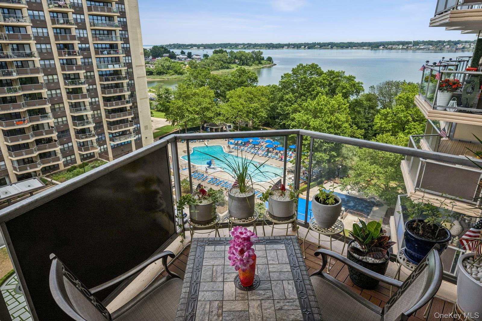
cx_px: 241
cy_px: 160
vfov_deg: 59.4
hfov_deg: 81.2
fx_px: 281
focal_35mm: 21
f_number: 8
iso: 200
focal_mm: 14
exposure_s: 1/800
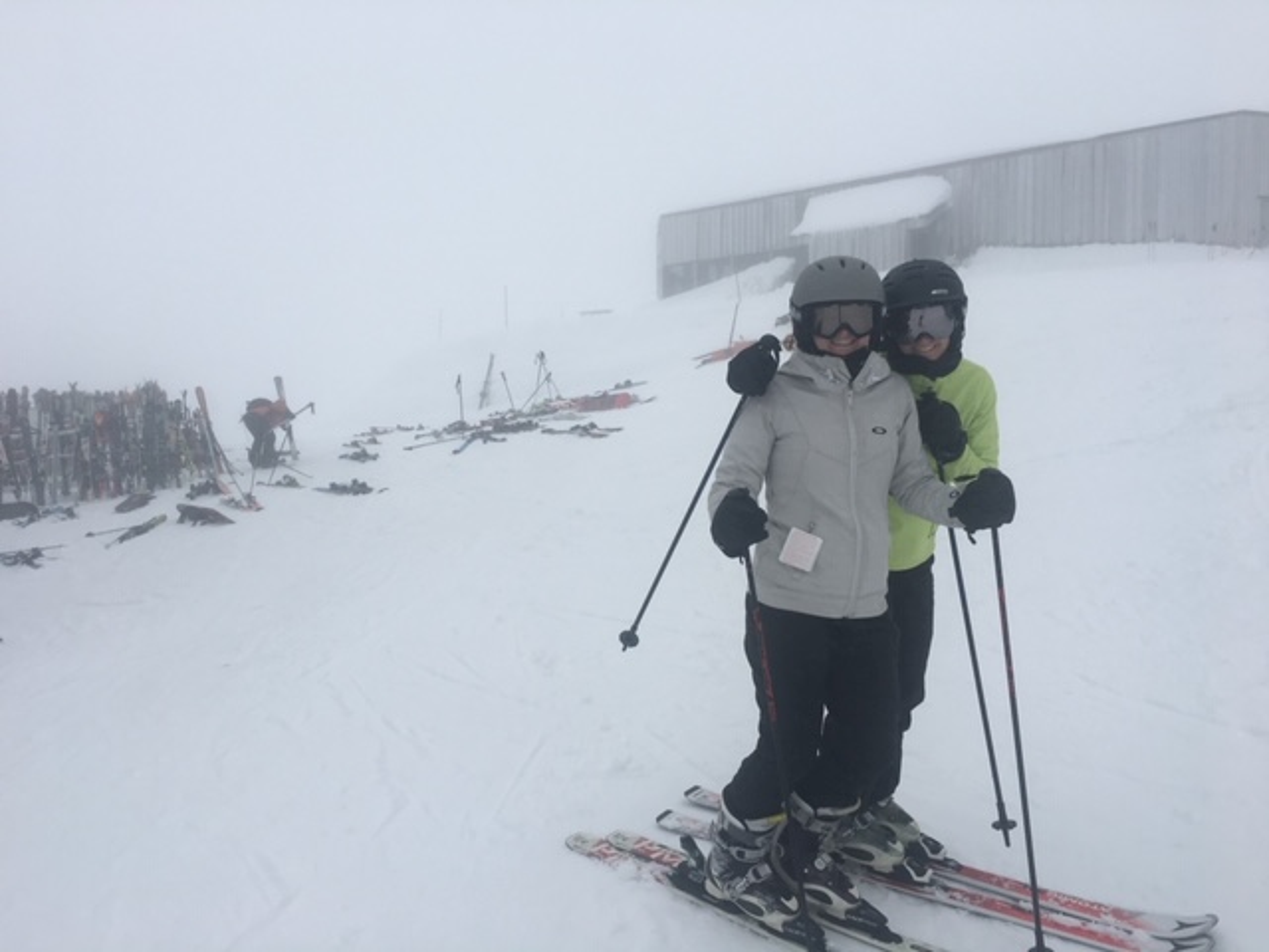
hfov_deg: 61.7
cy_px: 476
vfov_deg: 48.2
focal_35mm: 29
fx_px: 1063
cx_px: 634
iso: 25
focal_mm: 4.15
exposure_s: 1/6993
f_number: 2.2
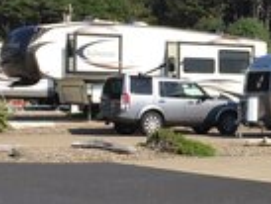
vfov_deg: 13.1
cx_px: 314
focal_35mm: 113
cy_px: 85
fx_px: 885
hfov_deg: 16.7
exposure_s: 1/1709
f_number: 2.2
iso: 32
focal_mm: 4.15
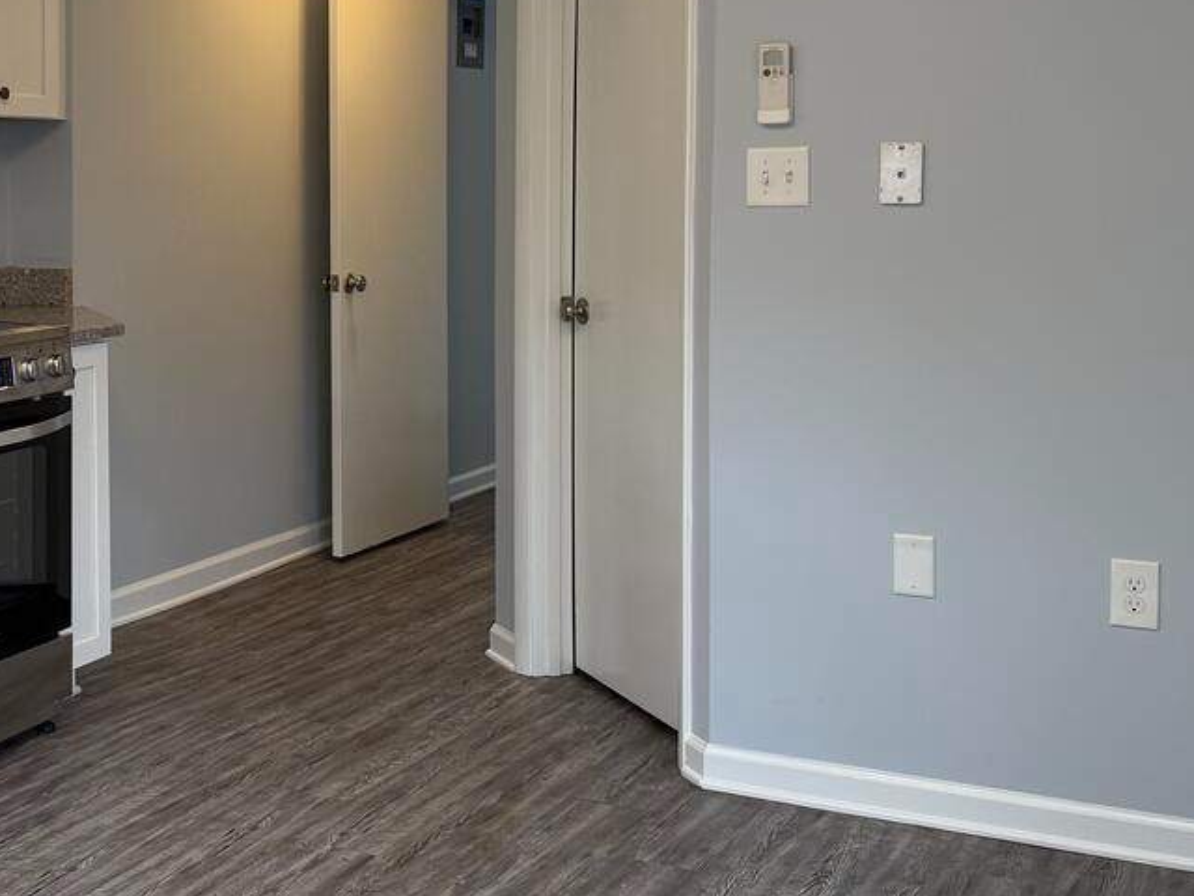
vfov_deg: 26.8
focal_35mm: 54
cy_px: 267
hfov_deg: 34.0
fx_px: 1863
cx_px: 172
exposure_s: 1/120
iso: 125
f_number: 1.78
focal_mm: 6.76
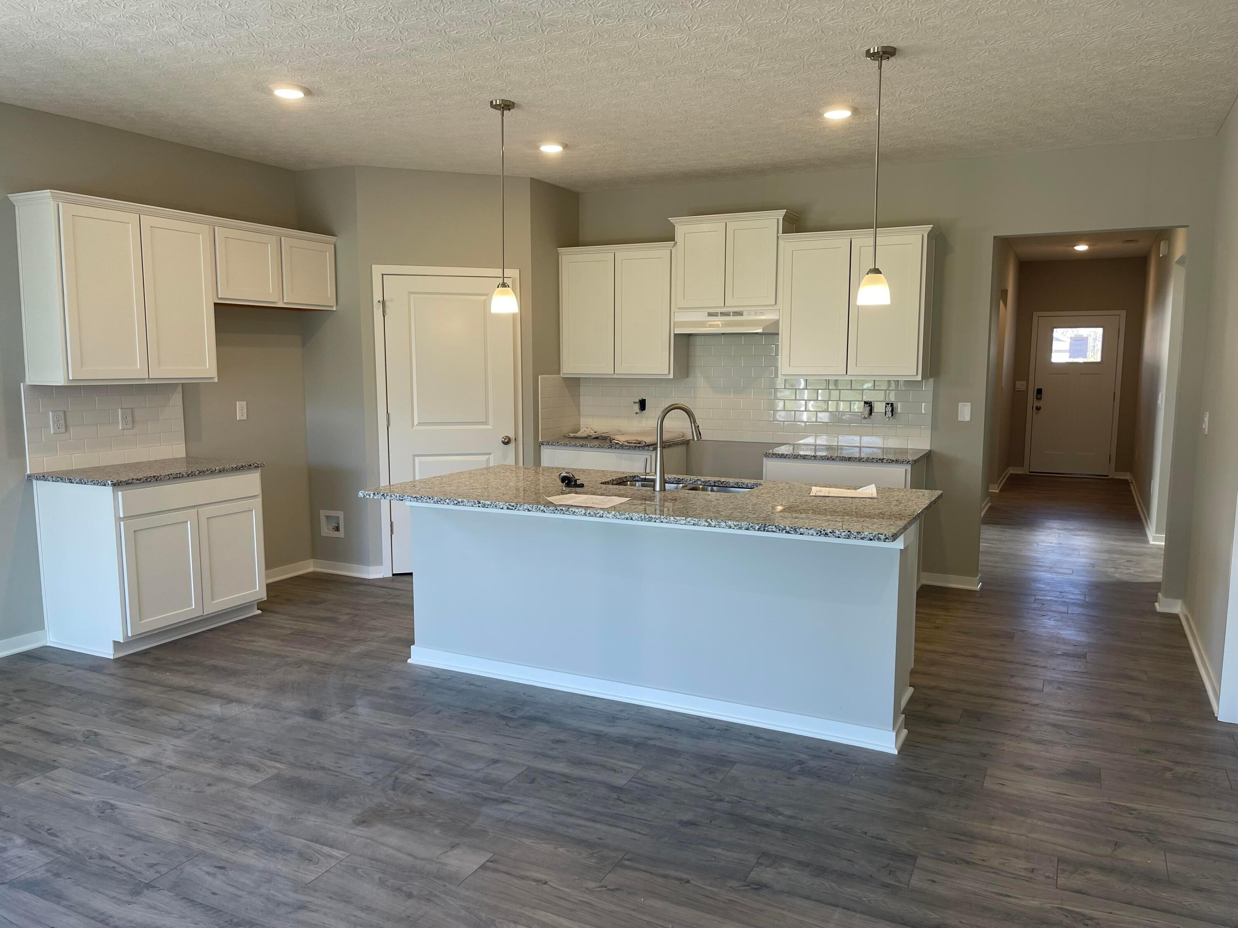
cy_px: 464
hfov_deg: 67.3
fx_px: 930
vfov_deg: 53.1
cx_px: 619
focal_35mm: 26
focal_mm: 5.1
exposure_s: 1/120
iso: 64
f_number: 1.6
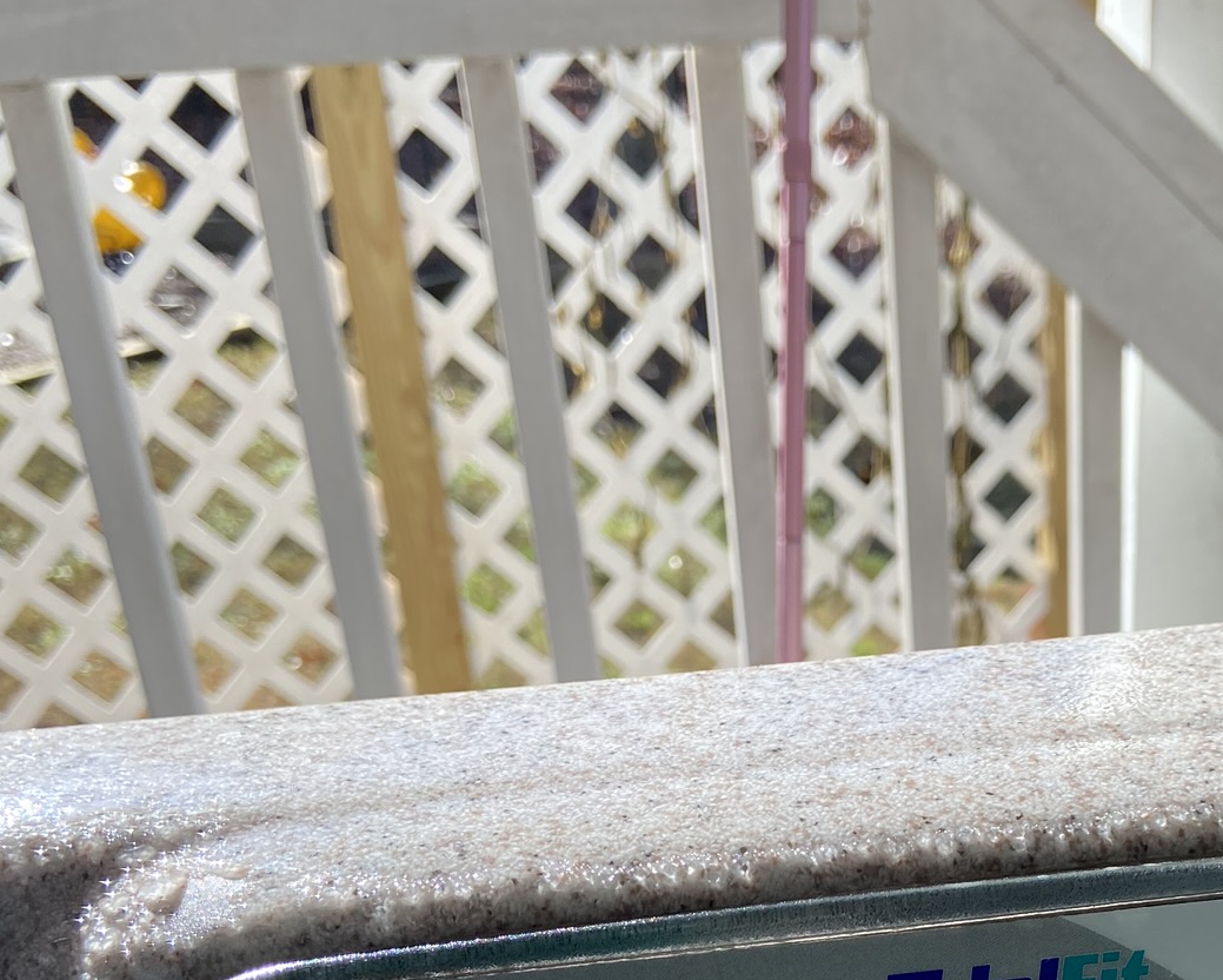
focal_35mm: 50
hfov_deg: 36.6
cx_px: 886
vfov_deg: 28.4
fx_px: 1810
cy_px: 982
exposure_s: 1/582
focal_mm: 4.25
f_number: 1.8
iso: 32
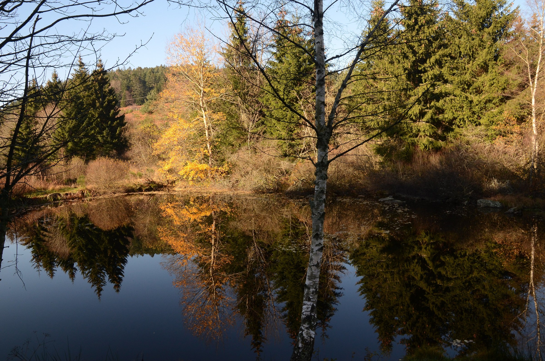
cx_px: 272
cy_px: 180
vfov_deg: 52.9
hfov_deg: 73.9
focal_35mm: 24
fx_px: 363
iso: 500
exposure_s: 1/200
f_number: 10
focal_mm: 16
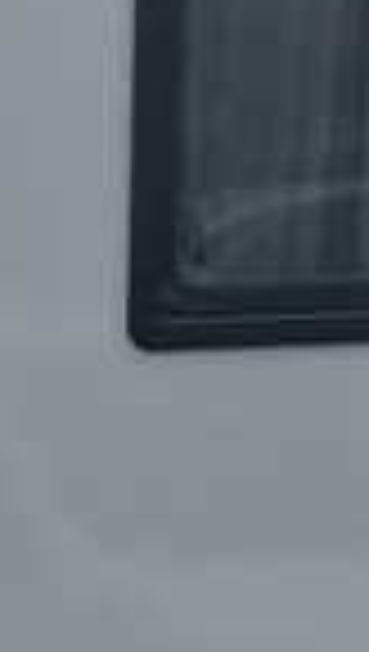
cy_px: 1178
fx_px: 4314
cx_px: -1485
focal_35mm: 249
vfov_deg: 8.3
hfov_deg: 4.3
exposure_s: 1/1066
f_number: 1.8
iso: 50
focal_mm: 5.54
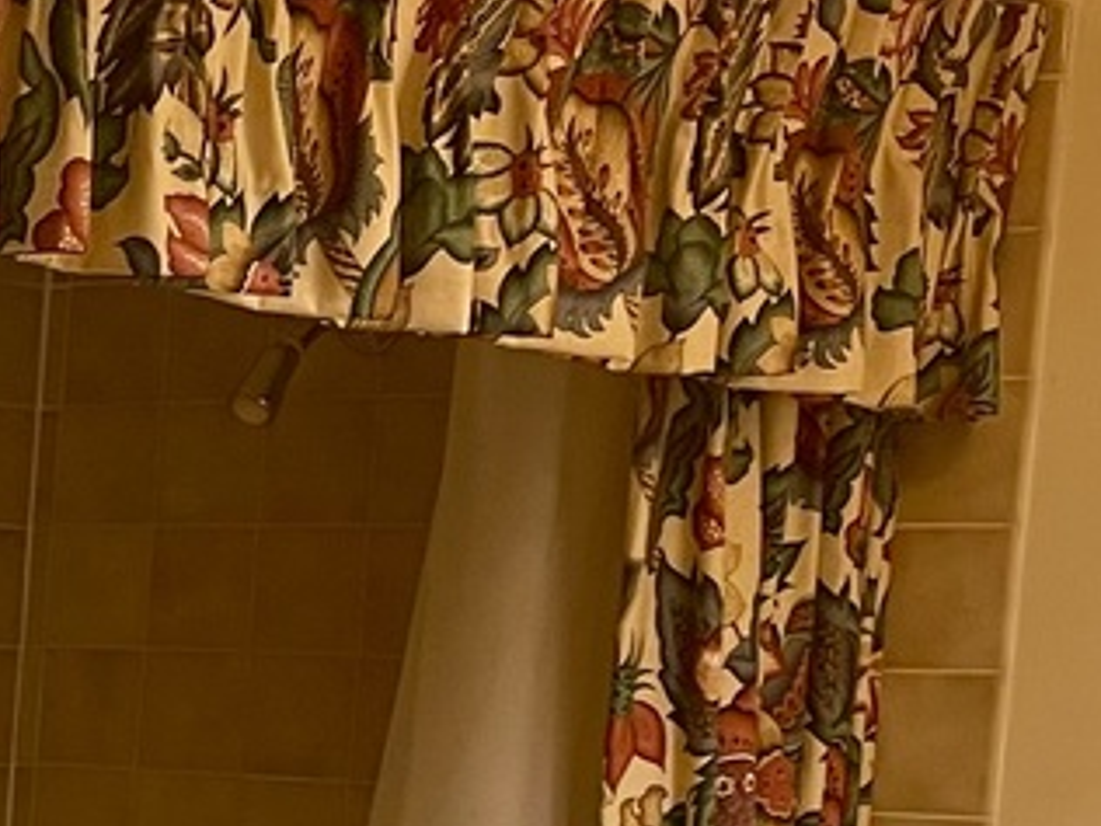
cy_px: 1035
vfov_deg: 12.6
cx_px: -767
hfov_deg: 15.3
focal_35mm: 114
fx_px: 3626
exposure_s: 1/60
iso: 80
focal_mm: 5.1
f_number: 1.6
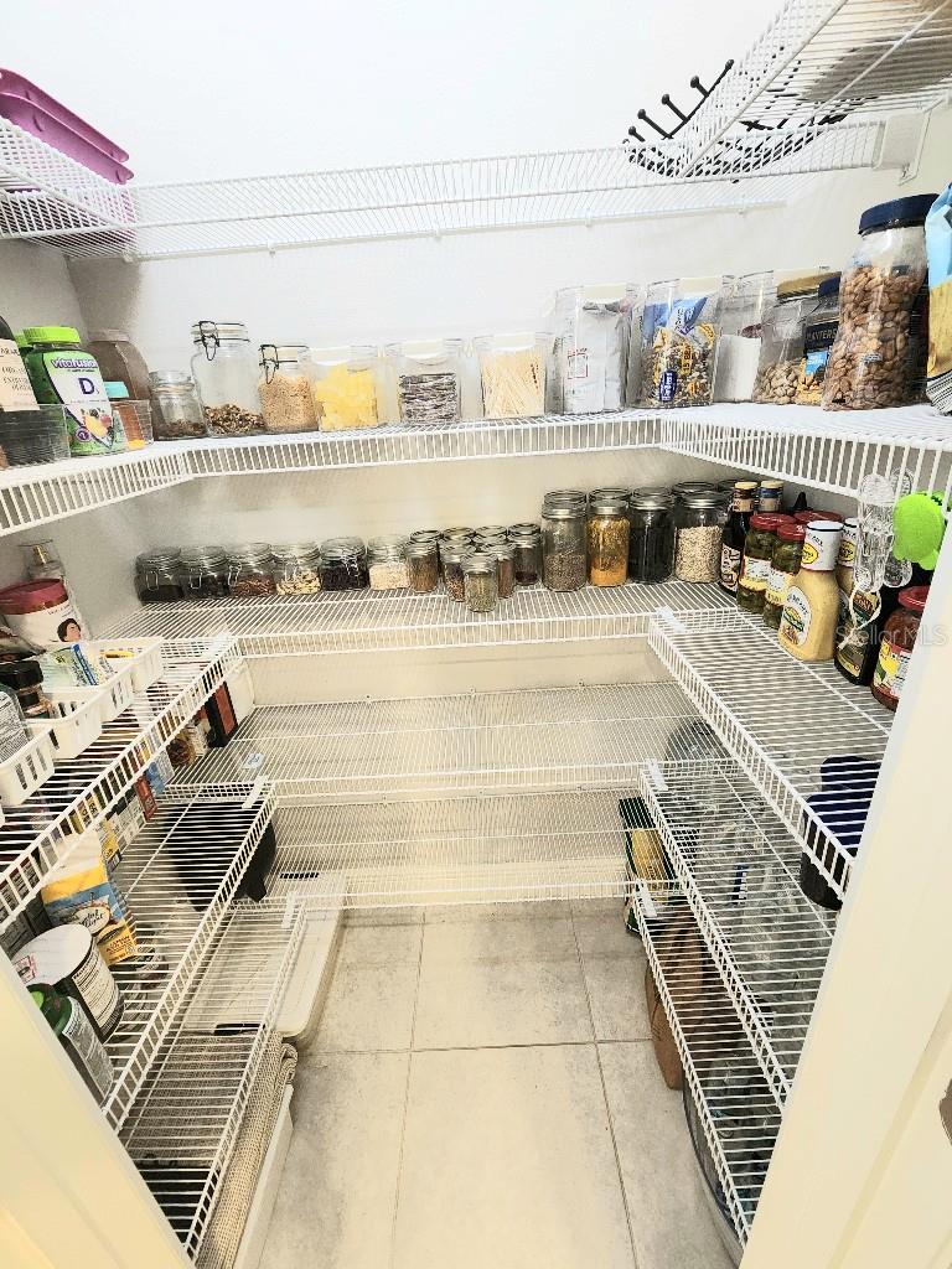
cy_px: 634
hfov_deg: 89.9
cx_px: 476
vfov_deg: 106.2
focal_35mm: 13
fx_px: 477
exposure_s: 1/60.2
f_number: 2.2
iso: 400
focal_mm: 2.2
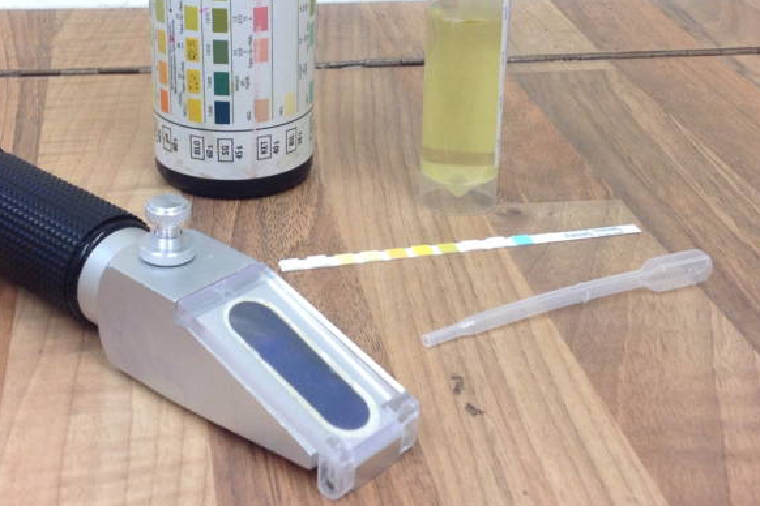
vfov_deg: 21.1
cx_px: 319
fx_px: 1351
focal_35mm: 64
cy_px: 152
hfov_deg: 31.4
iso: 64
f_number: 2.4
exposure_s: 1/30
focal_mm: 4.28
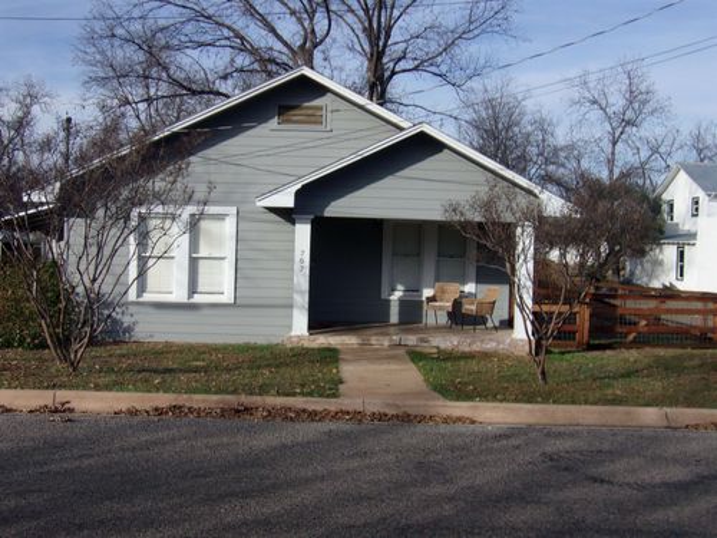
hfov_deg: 44.8
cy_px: 269
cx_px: 358
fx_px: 870
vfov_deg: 34.3
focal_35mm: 42
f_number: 13.1
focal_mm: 7.6
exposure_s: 1/70
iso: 80
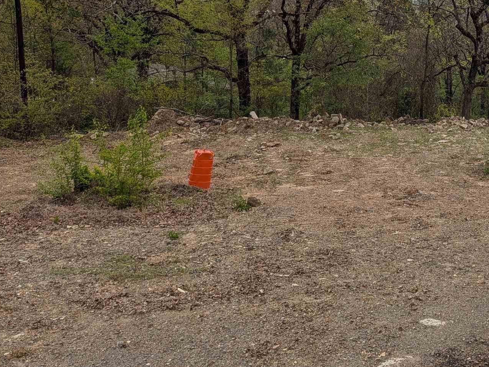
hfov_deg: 36.0
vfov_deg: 29.2
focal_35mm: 48
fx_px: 678
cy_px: 47
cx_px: 484
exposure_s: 1/1754
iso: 19
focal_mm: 6.9
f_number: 1.68
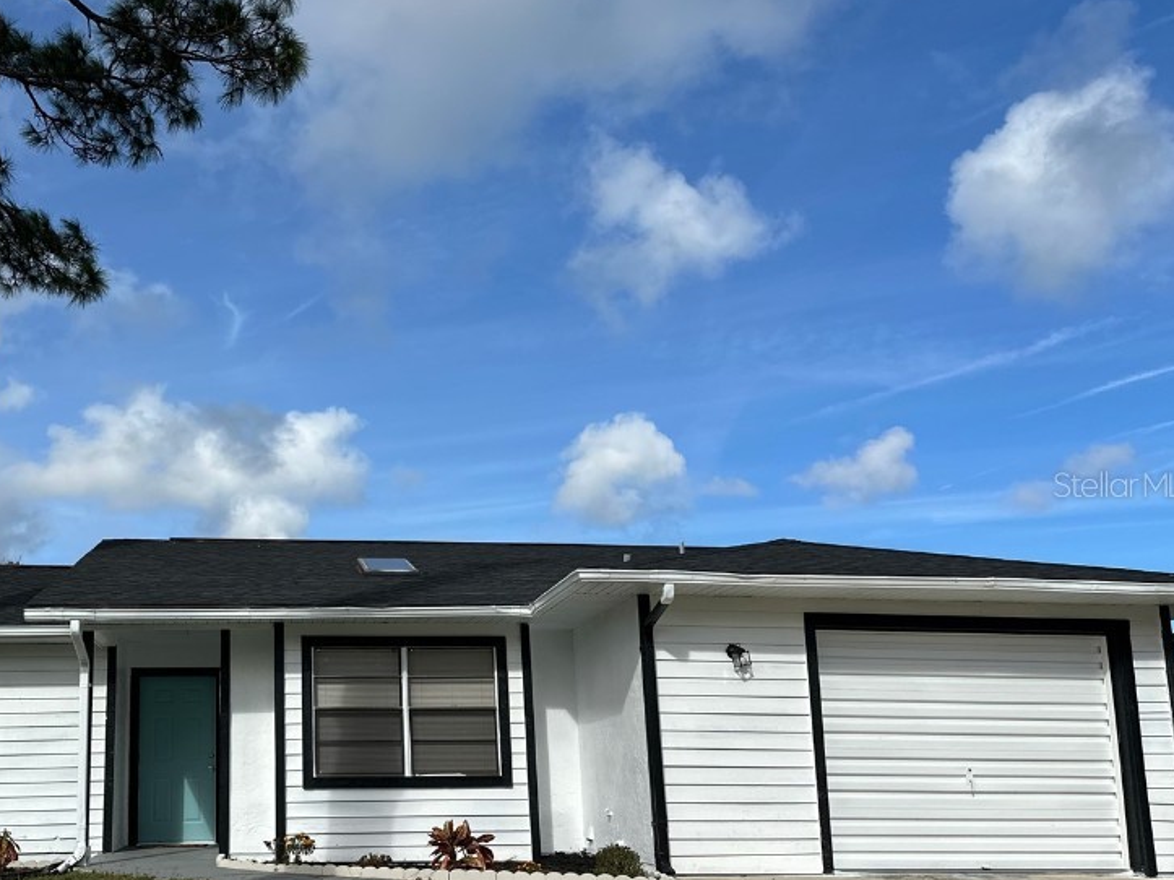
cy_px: 484
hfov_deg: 52.7
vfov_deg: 41.7
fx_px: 1153
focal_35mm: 34
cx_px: 375
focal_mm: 6.86
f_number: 1.78
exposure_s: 1/6623
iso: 80
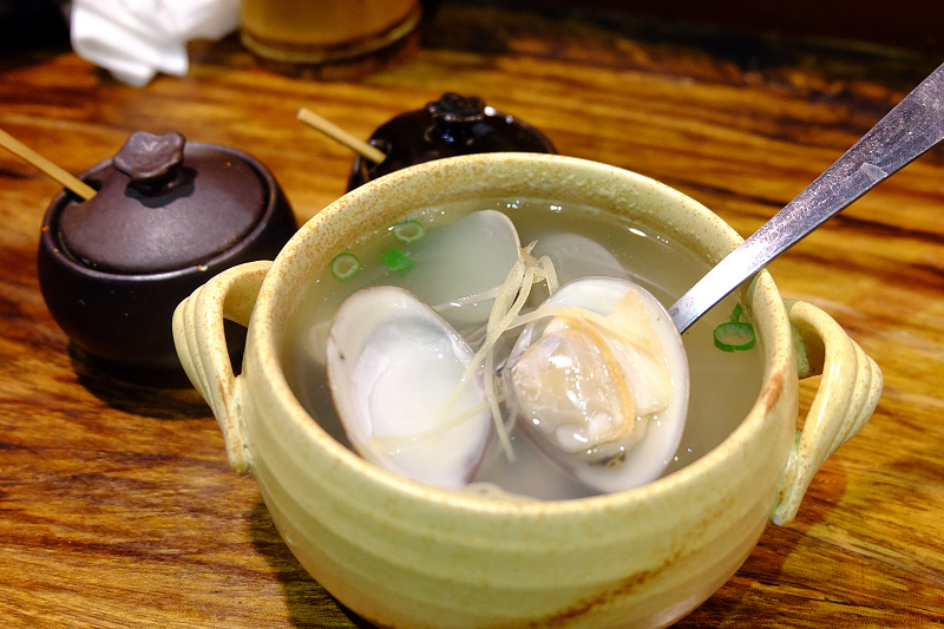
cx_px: 472
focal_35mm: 33
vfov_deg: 40.0
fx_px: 865
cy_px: 314
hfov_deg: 57.2
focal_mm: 22.2
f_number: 4
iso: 1600
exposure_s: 1/12
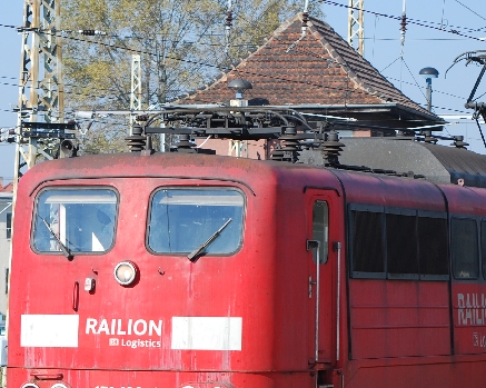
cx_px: 208
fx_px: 3421
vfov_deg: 6.5
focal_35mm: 238
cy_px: 282
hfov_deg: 8.1
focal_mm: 72
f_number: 5.6
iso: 140
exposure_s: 1/500
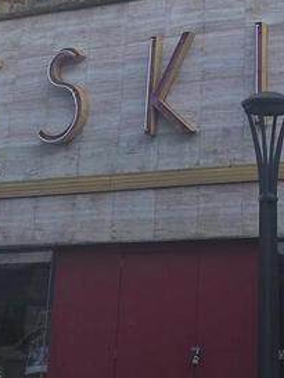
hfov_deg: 16.0
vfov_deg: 19.2
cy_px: -170
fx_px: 995
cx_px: 258
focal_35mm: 91
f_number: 1.7
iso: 12
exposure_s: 1/270
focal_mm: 6.3
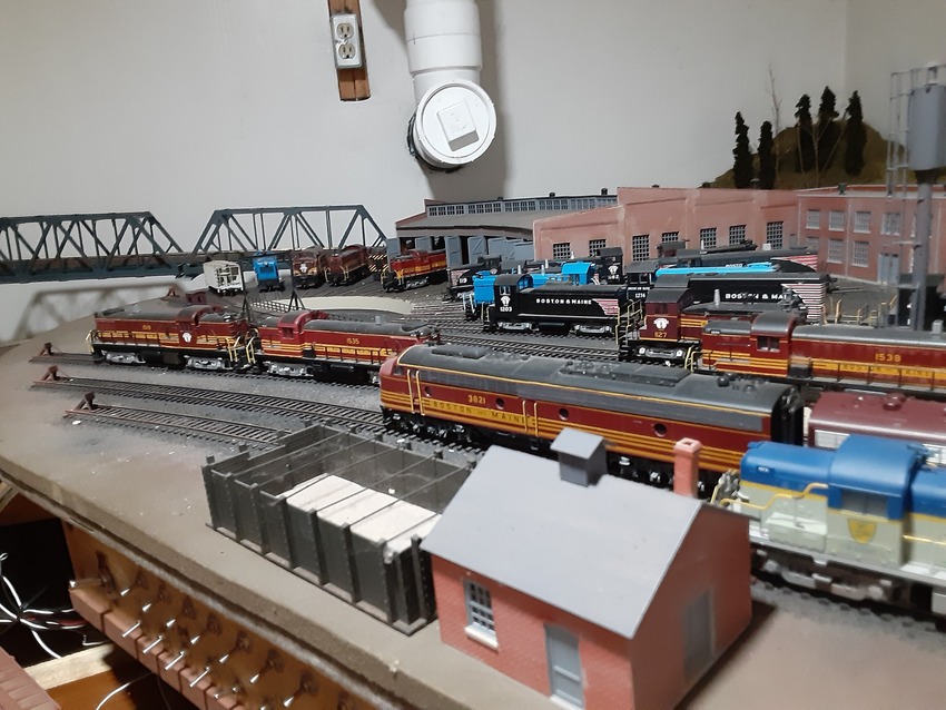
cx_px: 473
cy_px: 355
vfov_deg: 51.4
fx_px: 738
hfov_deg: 65.3
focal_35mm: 27
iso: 400
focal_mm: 2.91
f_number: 1.9
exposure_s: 1/24
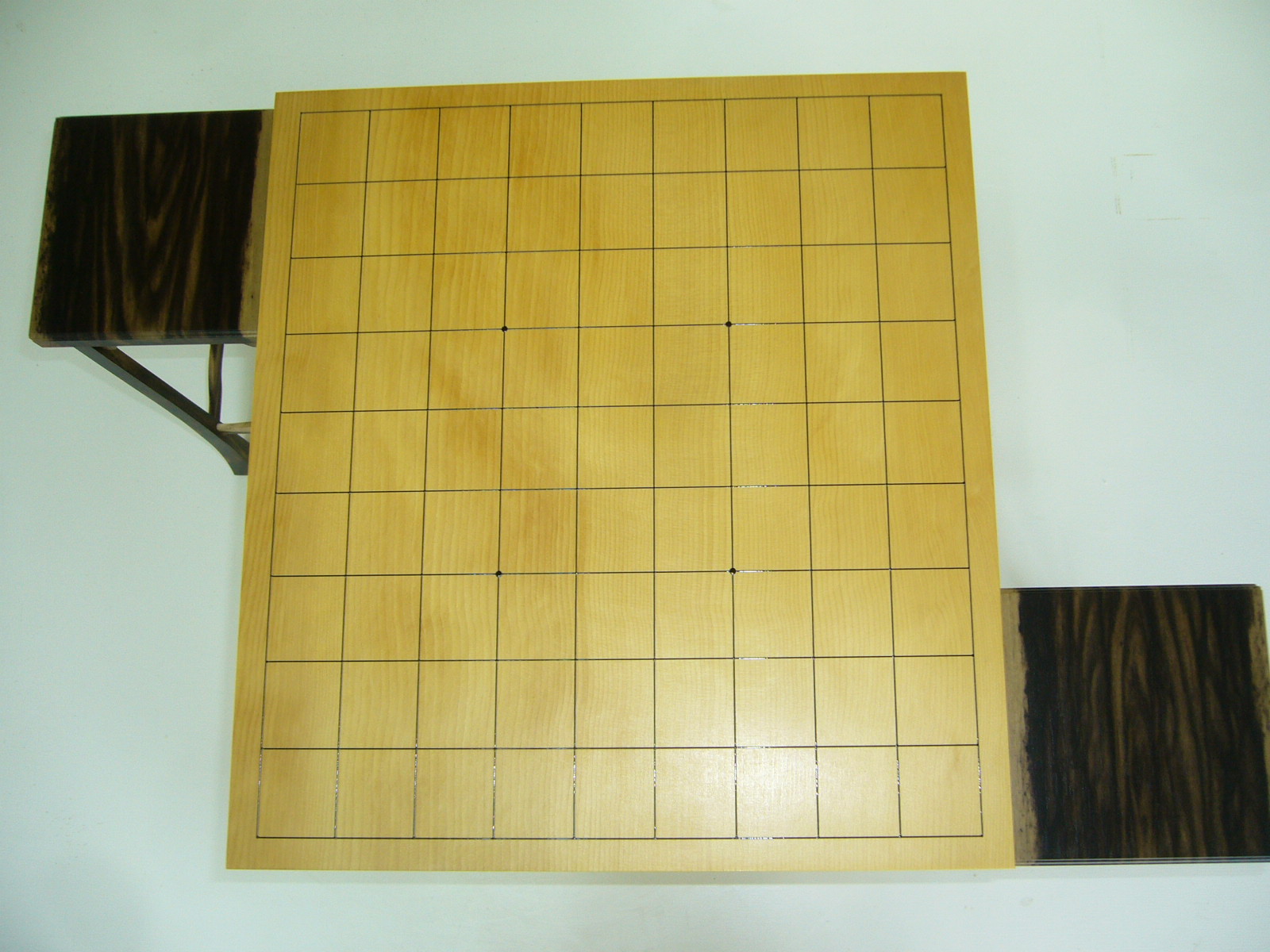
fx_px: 1284
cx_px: 635
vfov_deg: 40.7
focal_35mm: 35
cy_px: 476
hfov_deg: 52.6
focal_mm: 5.8
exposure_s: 1/20
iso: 100
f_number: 2.8
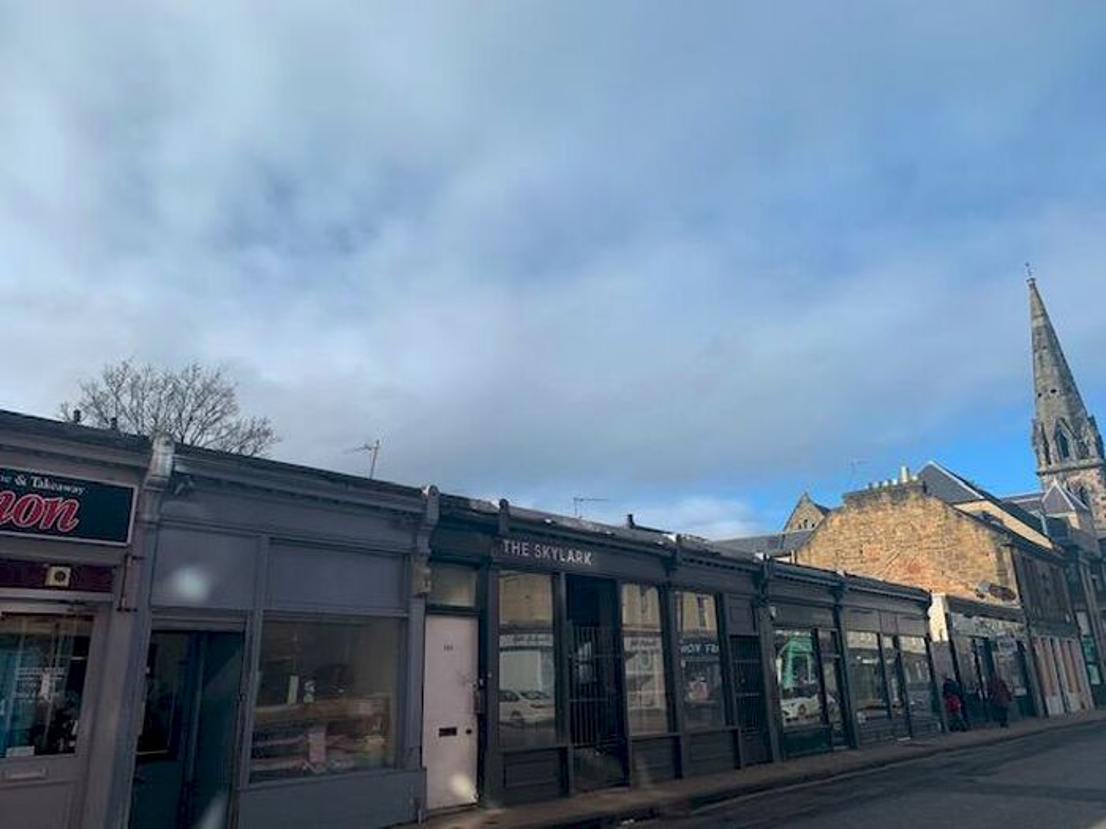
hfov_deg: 67.3
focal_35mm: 26
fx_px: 831
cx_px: 553
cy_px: 414
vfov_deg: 53.1
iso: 25
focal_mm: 4.25
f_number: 1.8
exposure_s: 1/2994
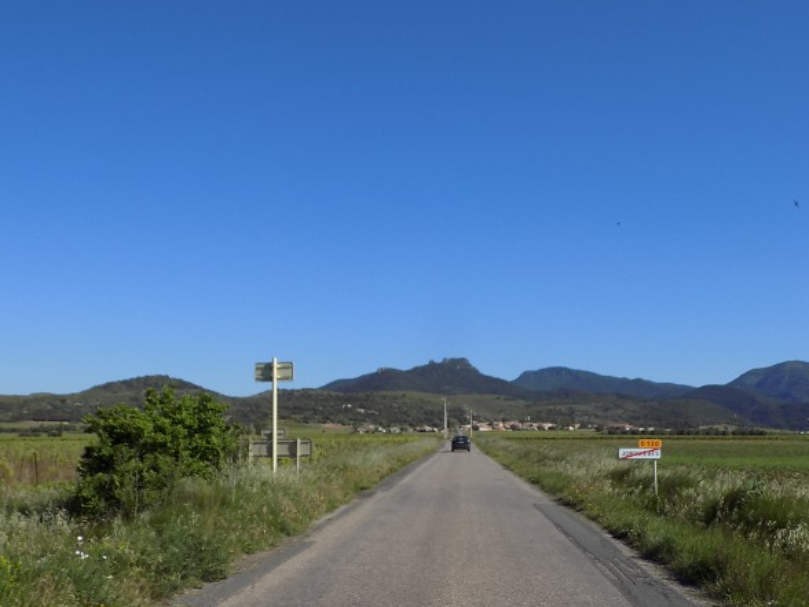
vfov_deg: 38.6
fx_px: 865
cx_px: 439
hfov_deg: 50.1
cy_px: 282
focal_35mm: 37
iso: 80
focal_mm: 6.1
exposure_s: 1/1250
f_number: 3.4
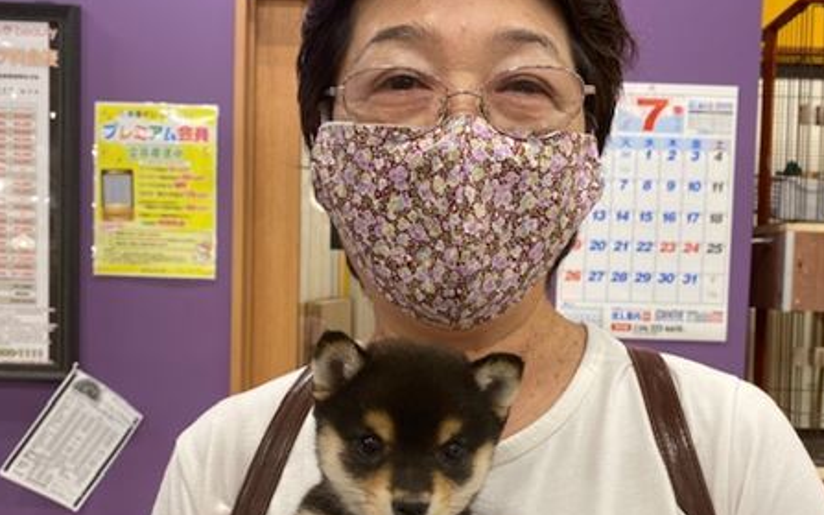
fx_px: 831
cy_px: 334
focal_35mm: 37
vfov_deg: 34.2
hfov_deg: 52.7
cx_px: 455
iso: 80
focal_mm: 4.25
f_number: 1.8
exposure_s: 1/60
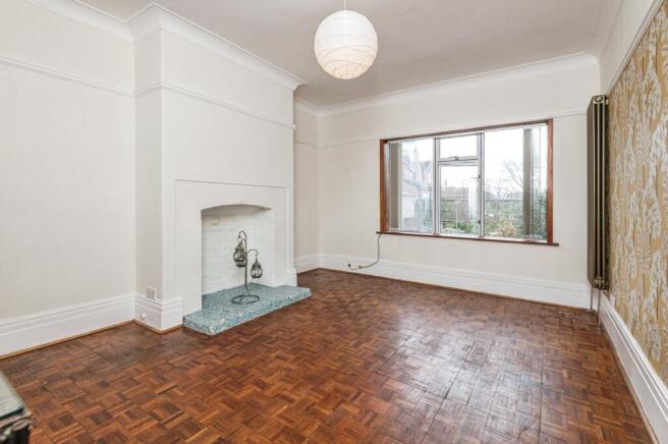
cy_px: 222
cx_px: 334
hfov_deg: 96.8
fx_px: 297
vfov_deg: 73.6
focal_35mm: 16
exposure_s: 1/100
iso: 320
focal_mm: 16
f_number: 8
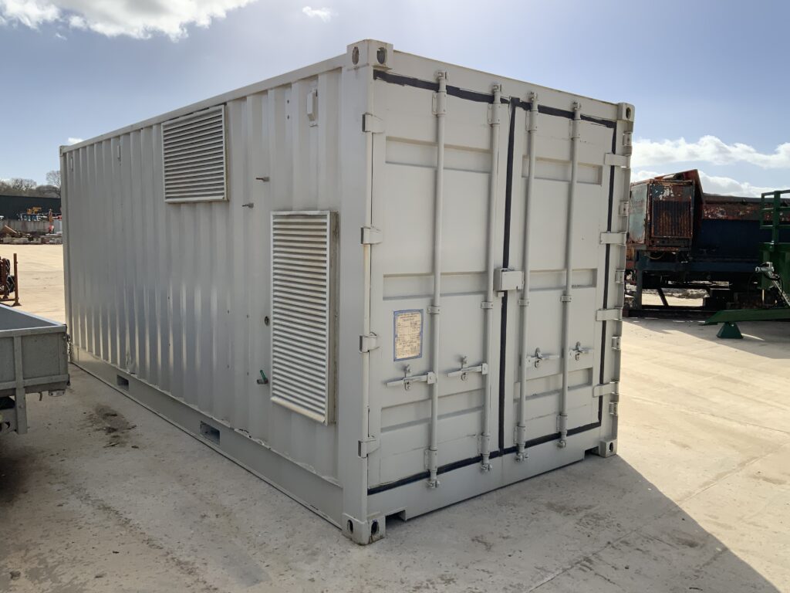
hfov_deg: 61.7
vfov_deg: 48.2
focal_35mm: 29
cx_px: 395
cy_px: 296
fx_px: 662
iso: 20
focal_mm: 3
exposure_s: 1/2538
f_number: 1.8
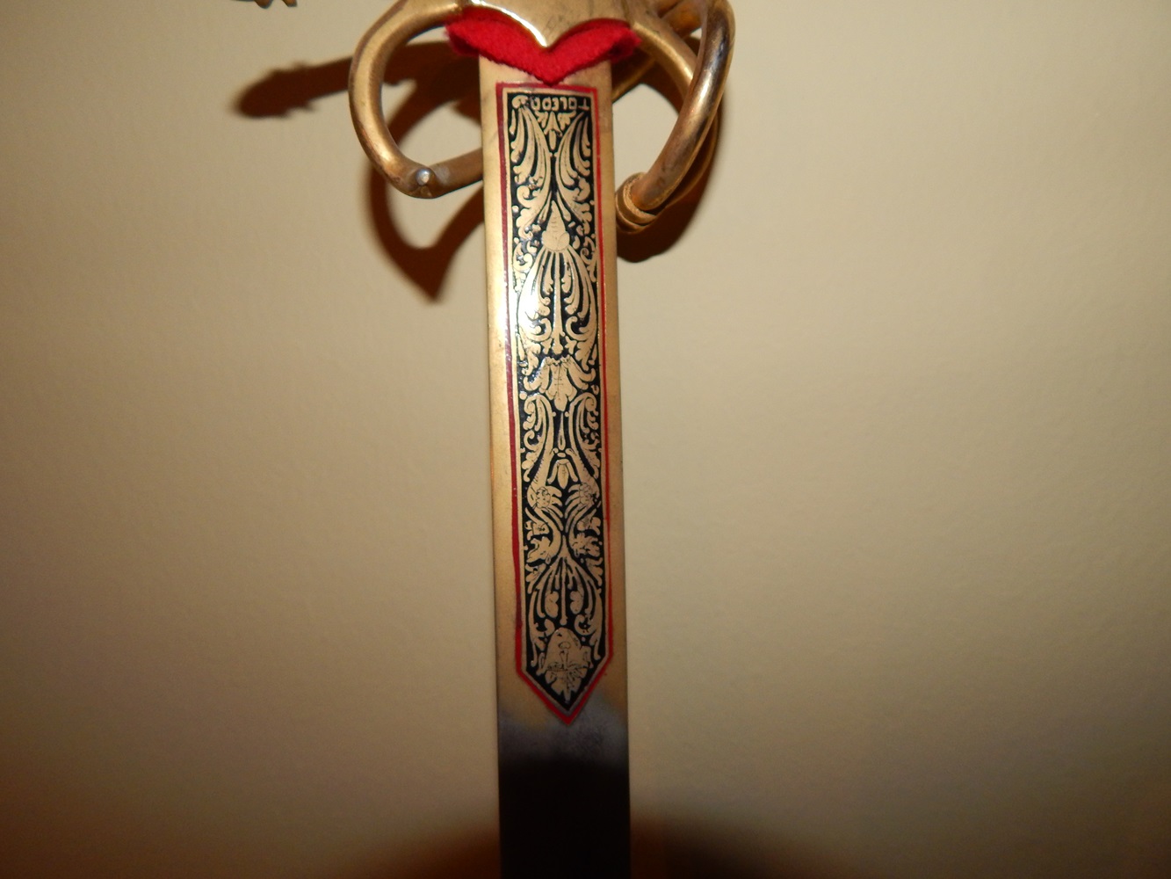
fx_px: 778
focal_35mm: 23
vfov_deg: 58.9
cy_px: 440
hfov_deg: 73.9
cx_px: 586
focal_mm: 4
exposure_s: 1/30
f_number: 6
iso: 200
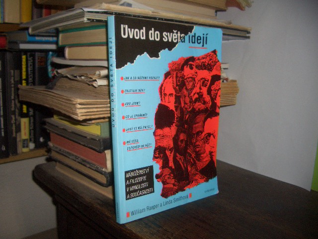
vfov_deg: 40.7
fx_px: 322
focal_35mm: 35
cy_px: 120
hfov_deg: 52.6
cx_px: 159
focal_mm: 5.8
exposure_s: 1/60
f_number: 2.6
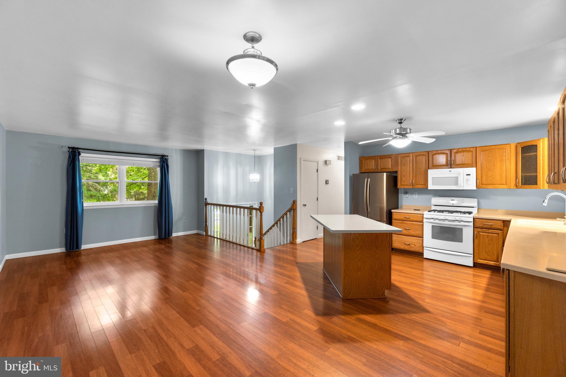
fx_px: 236
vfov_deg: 77.3
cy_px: 188
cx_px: 283
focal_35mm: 15
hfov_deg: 100.4
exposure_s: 1/2
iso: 100
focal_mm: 10
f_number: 8
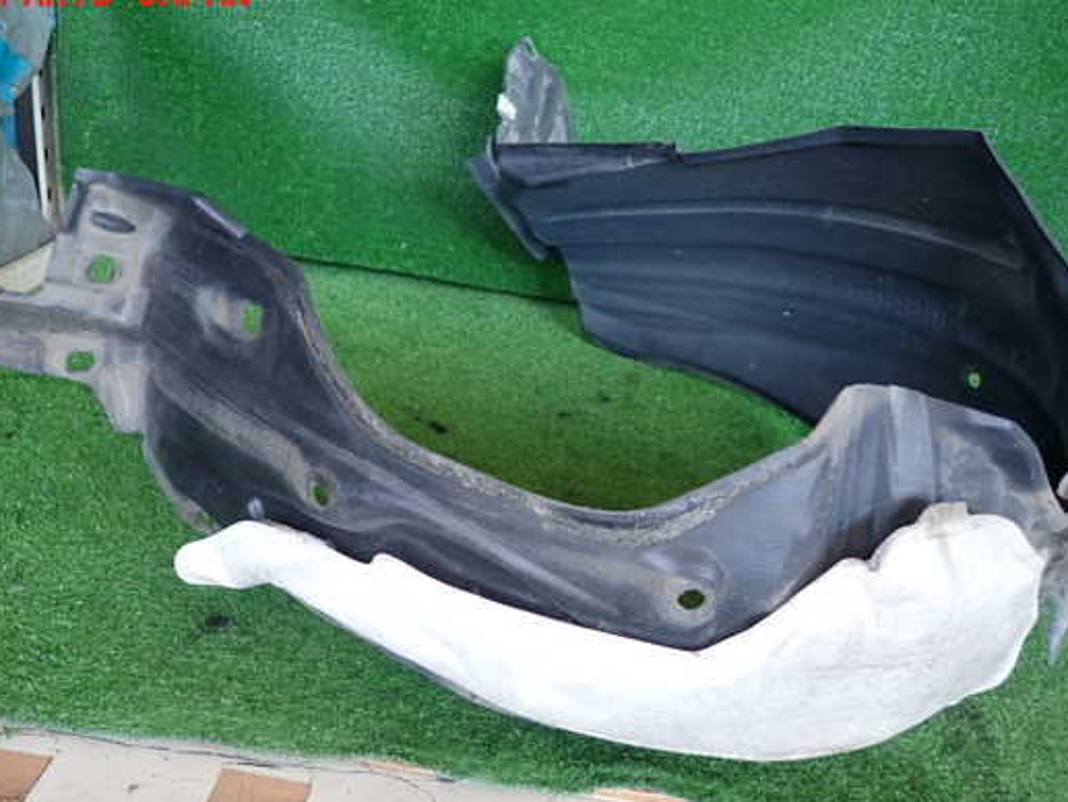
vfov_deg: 48.2
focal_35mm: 29
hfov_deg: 61.6
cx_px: 494
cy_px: 432
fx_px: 895
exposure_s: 1/125
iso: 200
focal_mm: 4.5
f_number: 2
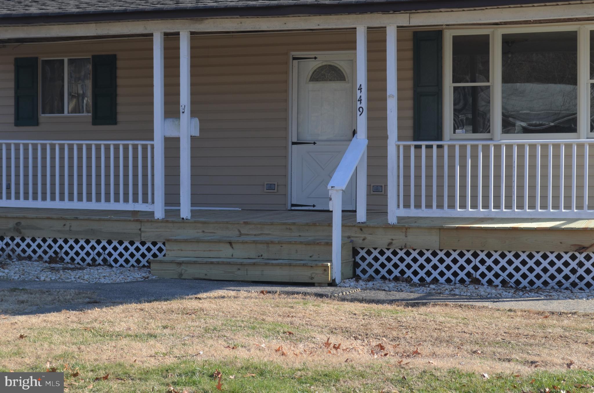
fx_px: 1185
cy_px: 196
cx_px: 297
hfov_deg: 28.1
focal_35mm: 72
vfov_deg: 18.8
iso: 160
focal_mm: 48
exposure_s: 1/250
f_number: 8
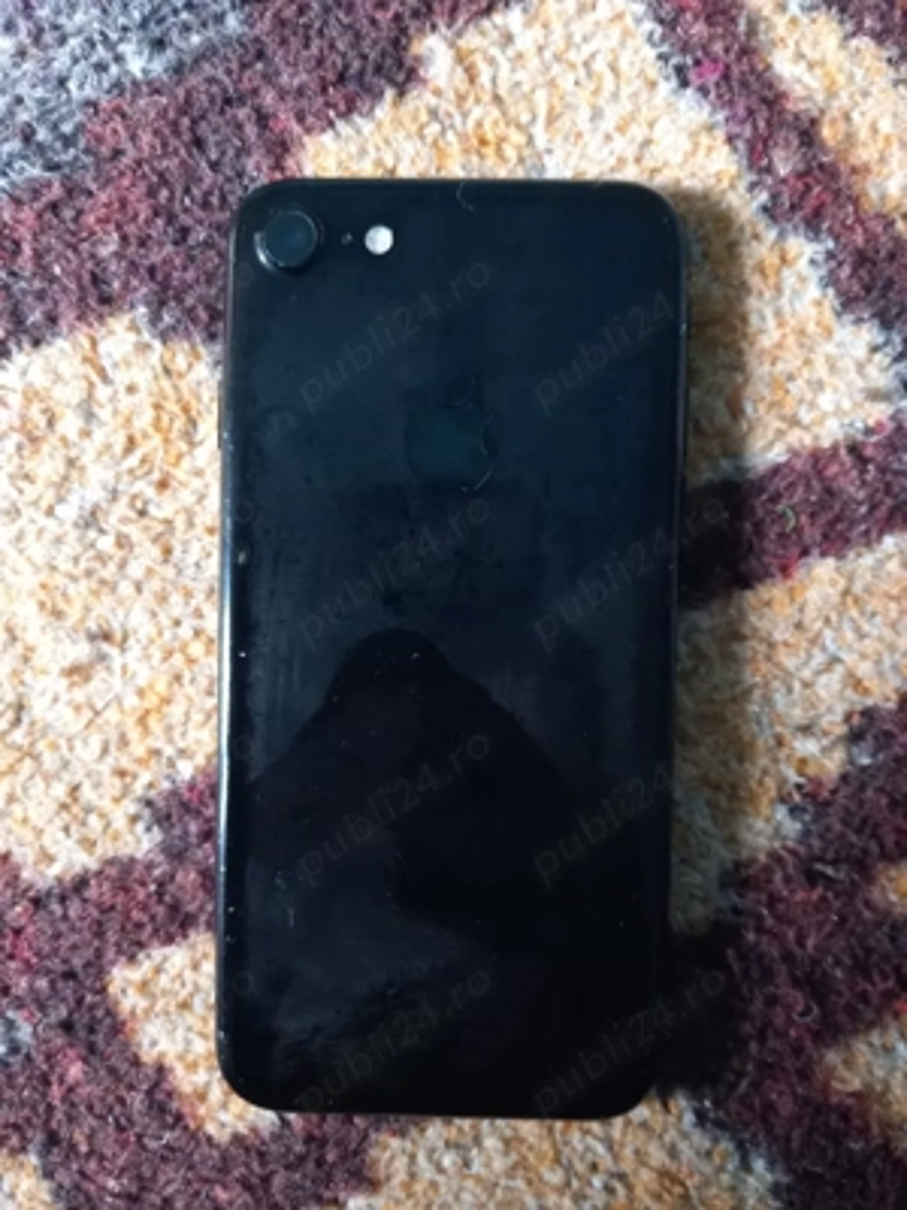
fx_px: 943
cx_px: 454
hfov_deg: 51.4
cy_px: 605
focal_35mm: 27
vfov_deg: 65.3
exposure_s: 1/20
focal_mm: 4
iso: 640
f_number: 1.8
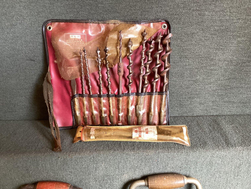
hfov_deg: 58.3
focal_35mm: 31
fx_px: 225
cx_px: 126
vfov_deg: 45.4
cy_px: 94
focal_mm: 3.3
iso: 200
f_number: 2.4
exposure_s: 1/50
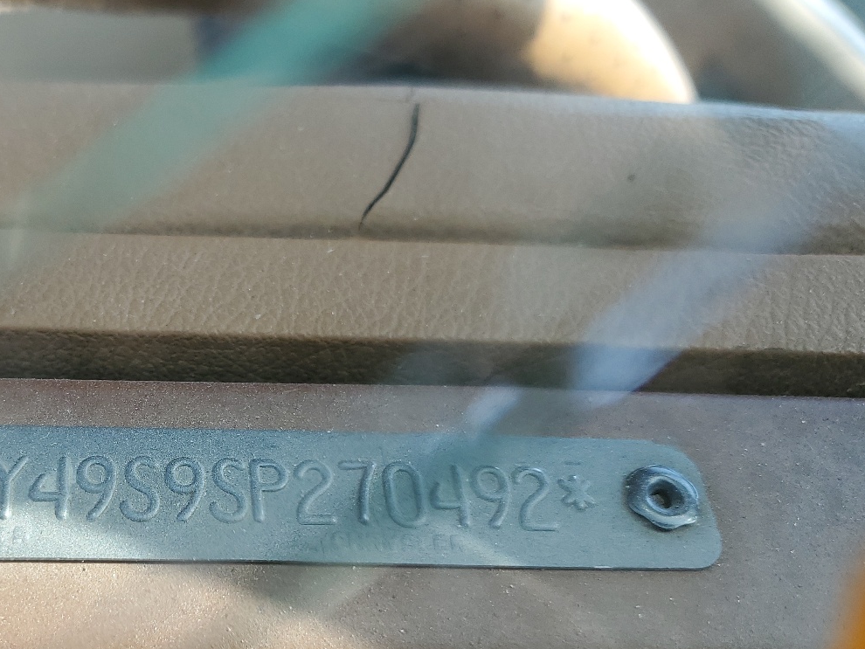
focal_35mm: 42
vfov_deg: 33.8
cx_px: 192
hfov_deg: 43.0
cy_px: 473
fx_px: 1050
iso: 50
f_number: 1.5
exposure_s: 1/250
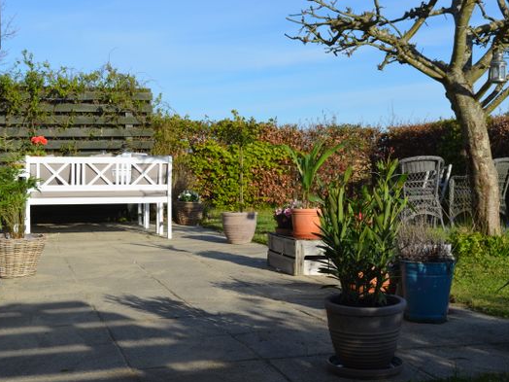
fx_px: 823
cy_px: 192
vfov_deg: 26.1
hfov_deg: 34.3
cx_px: 282
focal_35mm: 56
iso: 100
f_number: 8
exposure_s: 1/250
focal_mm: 34
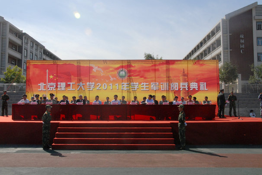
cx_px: 128
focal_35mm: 35
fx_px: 255
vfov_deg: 37.9
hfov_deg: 54.4
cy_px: 84
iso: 500
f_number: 13
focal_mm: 22
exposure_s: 1/640
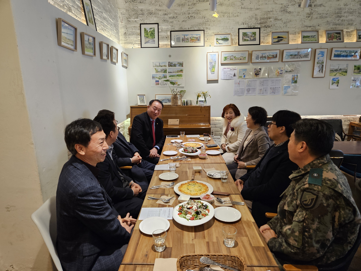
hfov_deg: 73.9
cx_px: 180
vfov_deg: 58.9
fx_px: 240
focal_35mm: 23
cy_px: 136
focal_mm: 5.4
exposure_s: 1/120
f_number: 1.8
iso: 250
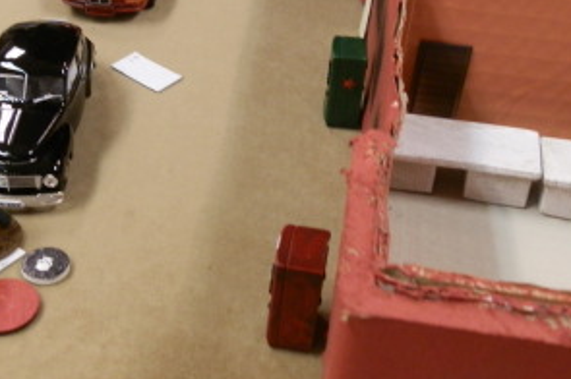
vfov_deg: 25.4
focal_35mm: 53
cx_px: 219
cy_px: 137
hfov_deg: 37.4
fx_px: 840
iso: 200
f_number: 3.1
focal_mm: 5
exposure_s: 1/20
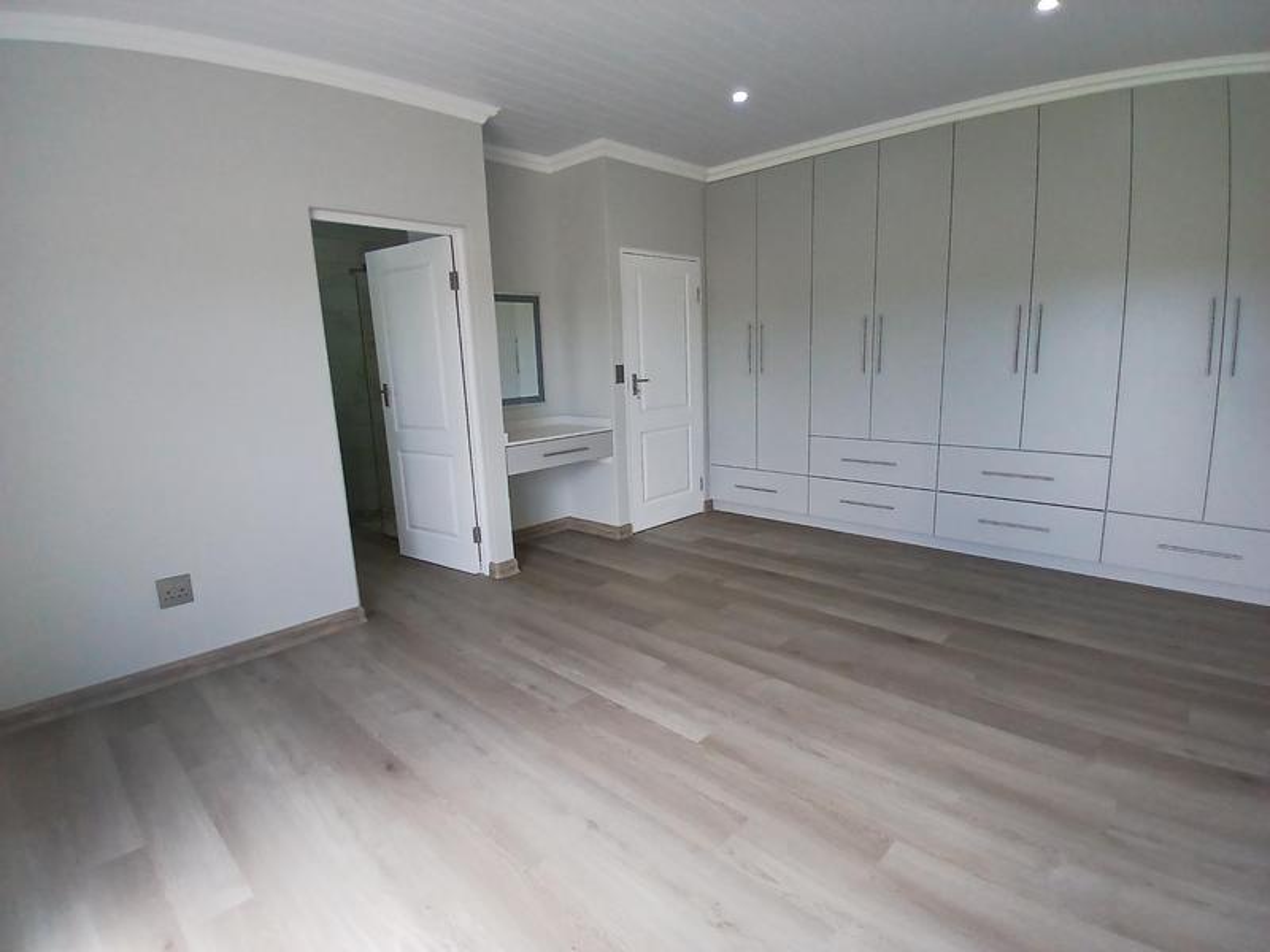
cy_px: 476
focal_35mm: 17
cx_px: 635
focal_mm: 1.4
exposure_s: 1/100
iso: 80
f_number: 2.2
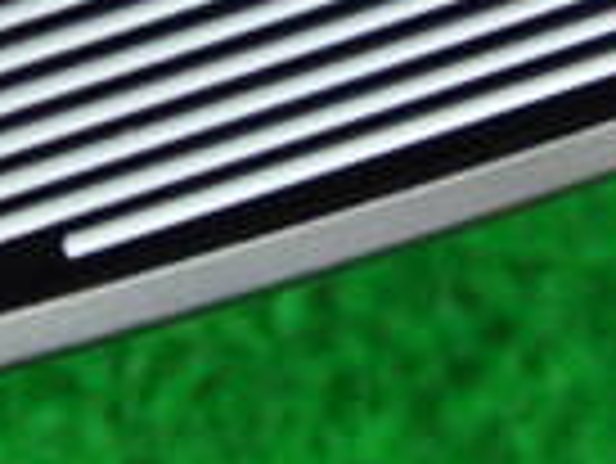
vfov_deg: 8.5
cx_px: 391
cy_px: -104
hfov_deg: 11.4
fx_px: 3081
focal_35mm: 173
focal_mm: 6.42
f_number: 3.6
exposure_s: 1/25
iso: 400
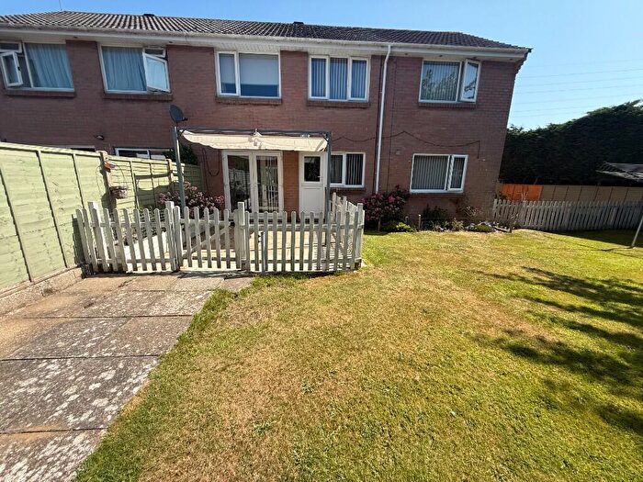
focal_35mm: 14
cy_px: 241
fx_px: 260
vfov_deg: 85.7
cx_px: 322
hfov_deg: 102.1
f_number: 2.2
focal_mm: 2.22
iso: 50
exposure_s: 1/1368
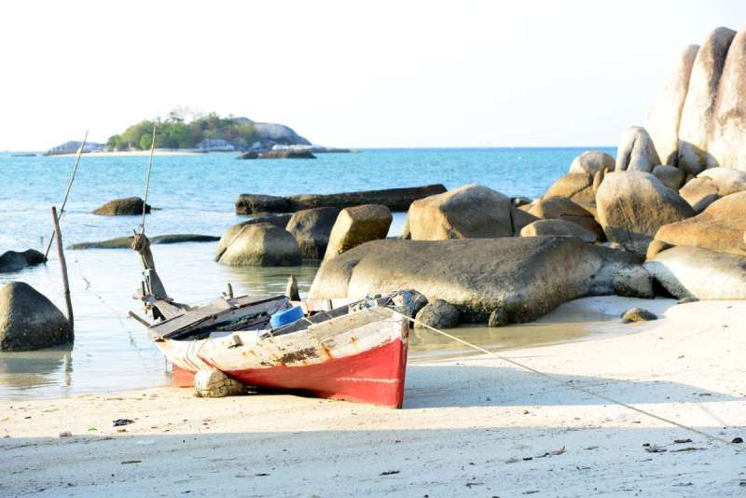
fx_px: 1451
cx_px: 373
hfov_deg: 28.8
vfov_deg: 19.5
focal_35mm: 70
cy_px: 249
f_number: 5
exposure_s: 1/100
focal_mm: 70
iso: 100
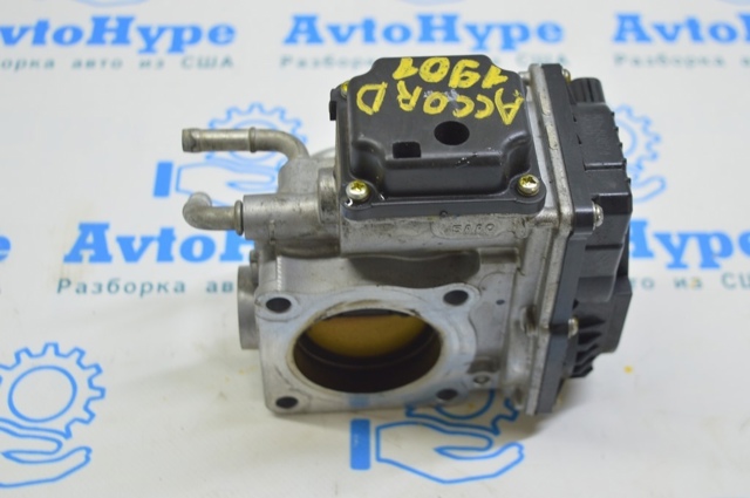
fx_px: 1248
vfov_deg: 22.6
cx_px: 375
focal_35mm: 60
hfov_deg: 33.4
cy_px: 249
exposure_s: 1/20
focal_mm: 40
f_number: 5.6
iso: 400
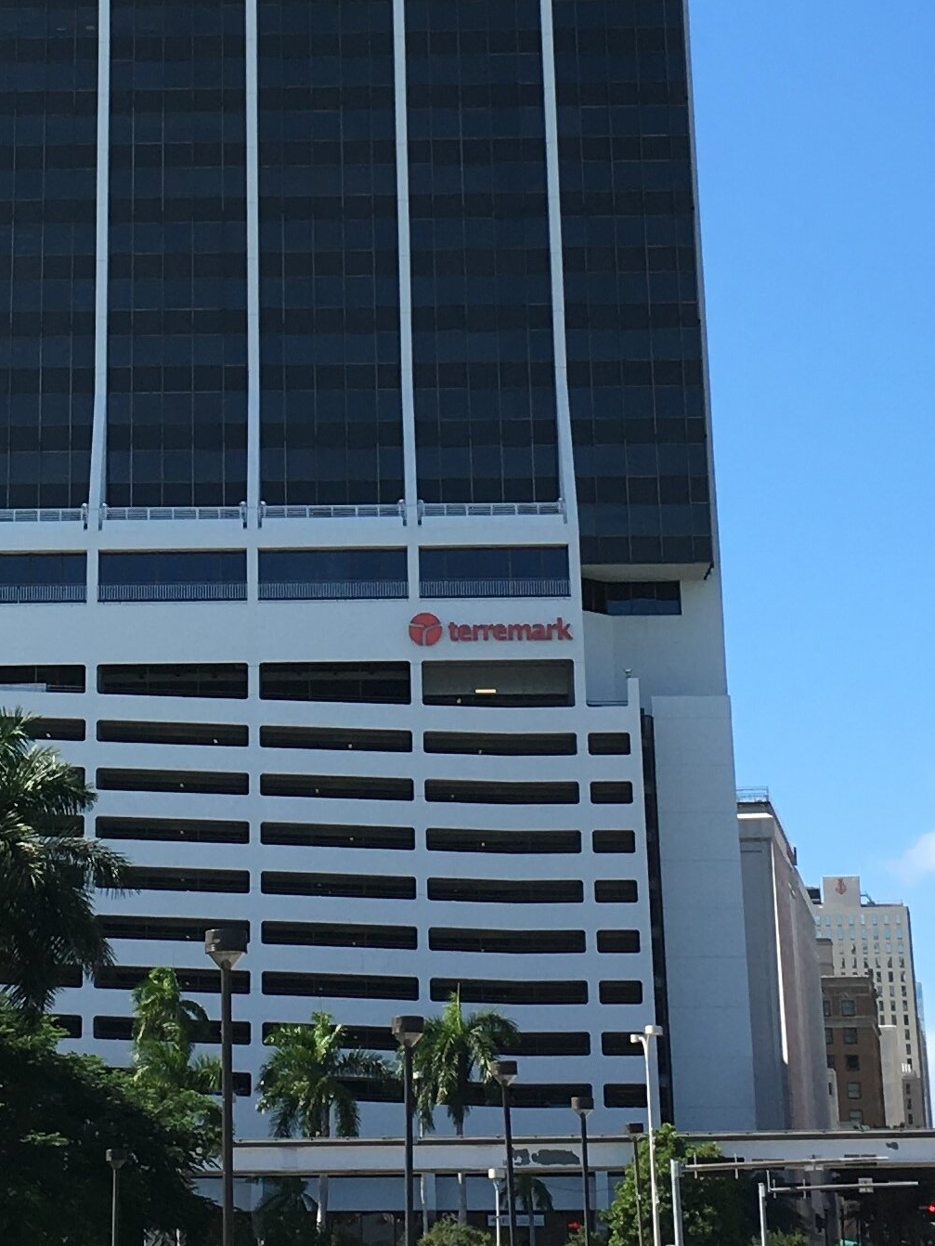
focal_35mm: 66
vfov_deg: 27.8
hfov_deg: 21.3
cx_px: -64
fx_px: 2376
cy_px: 26
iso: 25
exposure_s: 1/999
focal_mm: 4.2
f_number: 2.2
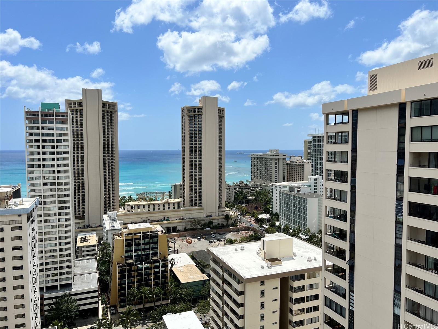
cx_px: 219
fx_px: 329
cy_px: 164
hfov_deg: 67.3
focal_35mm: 26
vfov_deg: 53.1
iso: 50
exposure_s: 1/10309
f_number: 1.5
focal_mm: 5.7
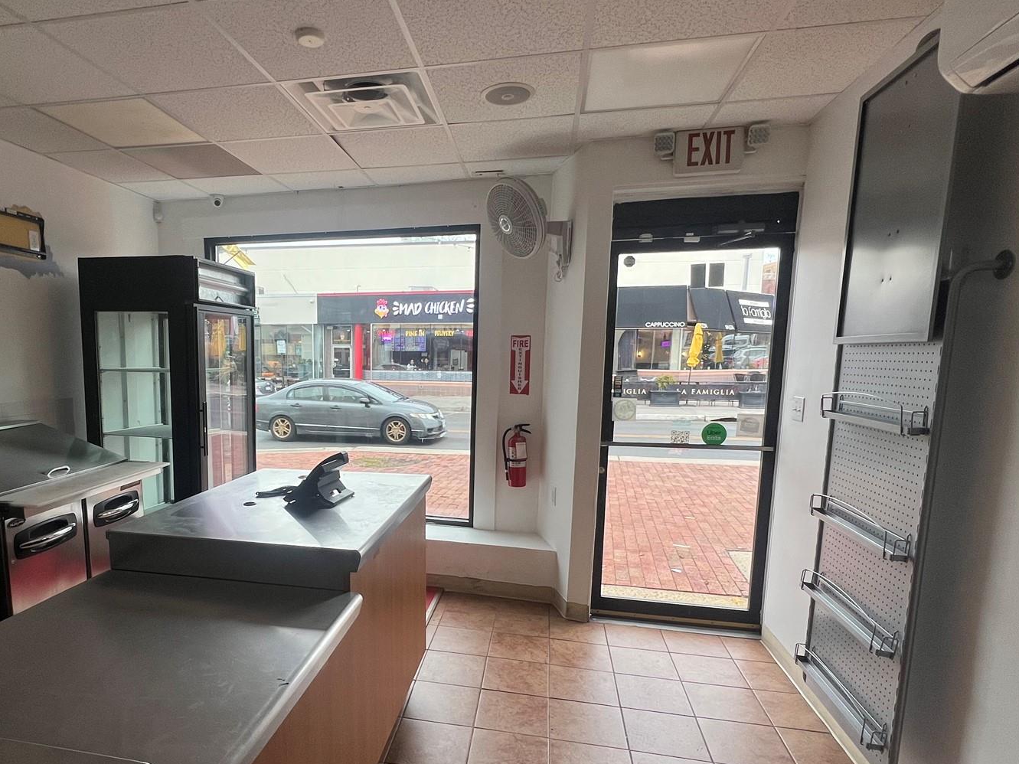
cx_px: 403
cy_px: 449
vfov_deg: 65.5
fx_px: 589
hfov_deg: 80.7
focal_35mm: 20
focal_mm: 1.57
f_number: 1.8
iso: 64
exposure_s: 1/99
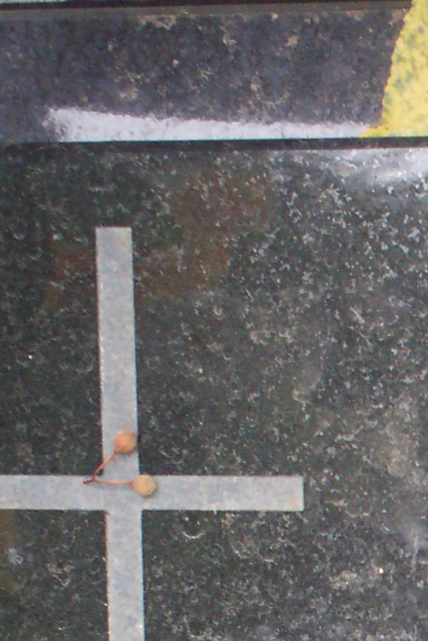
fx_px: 2192
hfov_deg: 10.5
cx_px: 748
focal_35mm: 123
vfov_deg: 16.1
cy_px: 746
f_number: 4.5
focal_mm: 6
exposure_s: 1/17.5
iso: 140
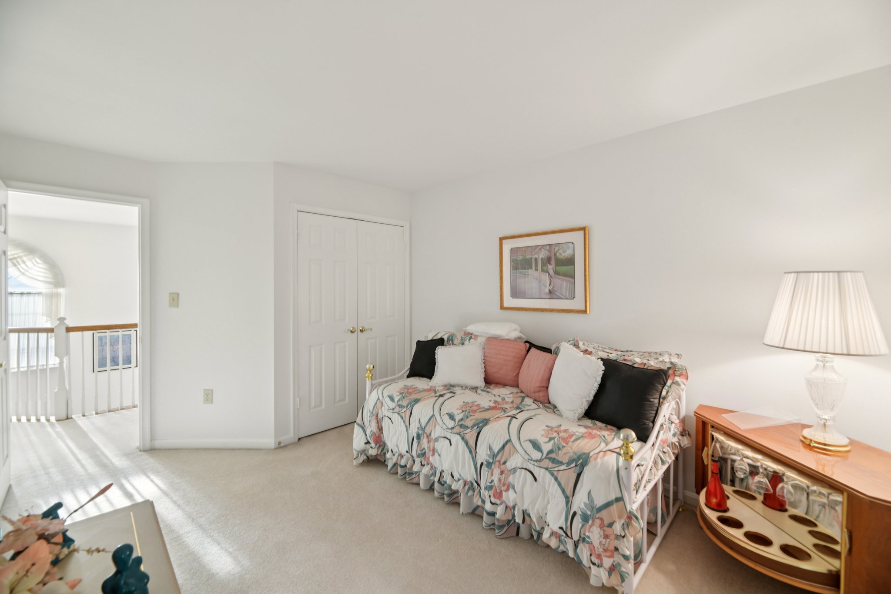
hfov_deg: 104.3
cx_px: 446
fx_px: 346
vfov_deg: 81.2
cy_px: 297
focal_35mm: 14
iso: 360
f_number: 8
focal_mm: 14
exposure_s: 1/15
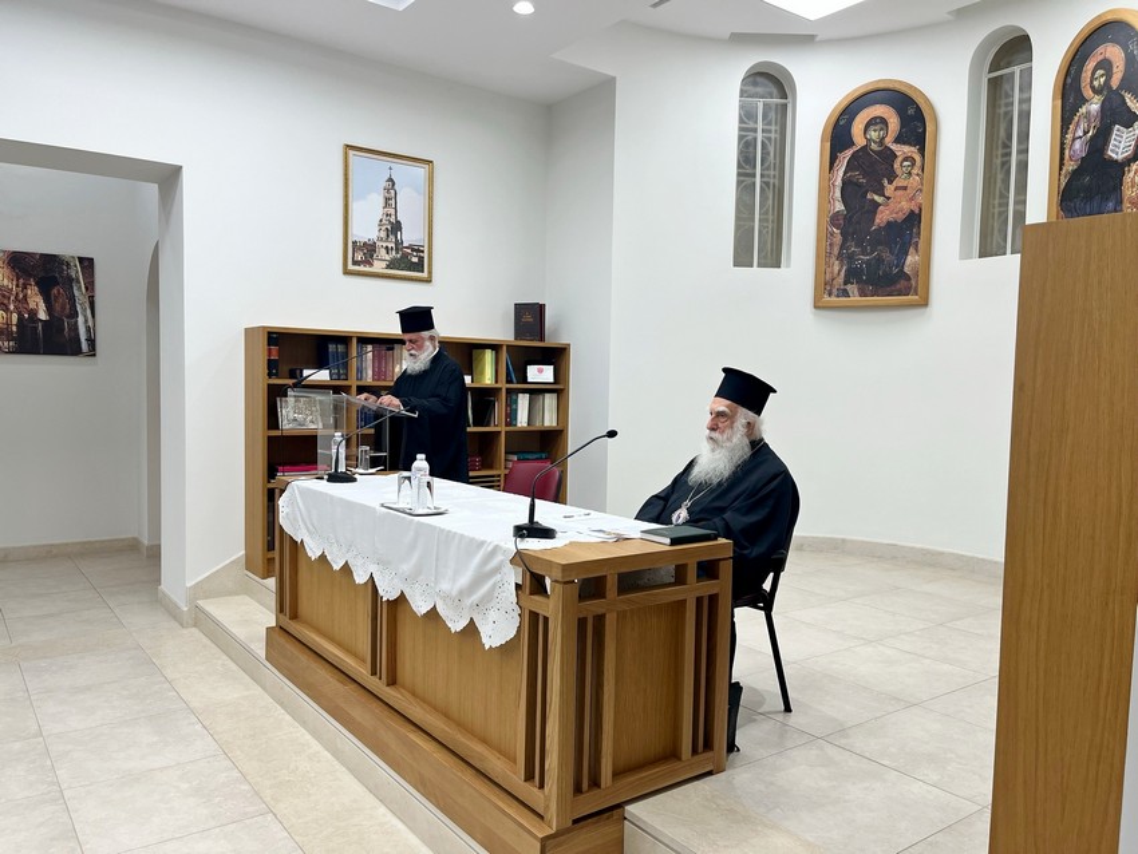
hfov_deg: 67.3
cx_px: 569
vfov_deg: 53.1
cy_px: 427
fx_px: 855
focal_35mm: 26
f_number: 1.6
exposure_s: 1/100
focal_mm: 5.1
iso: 64
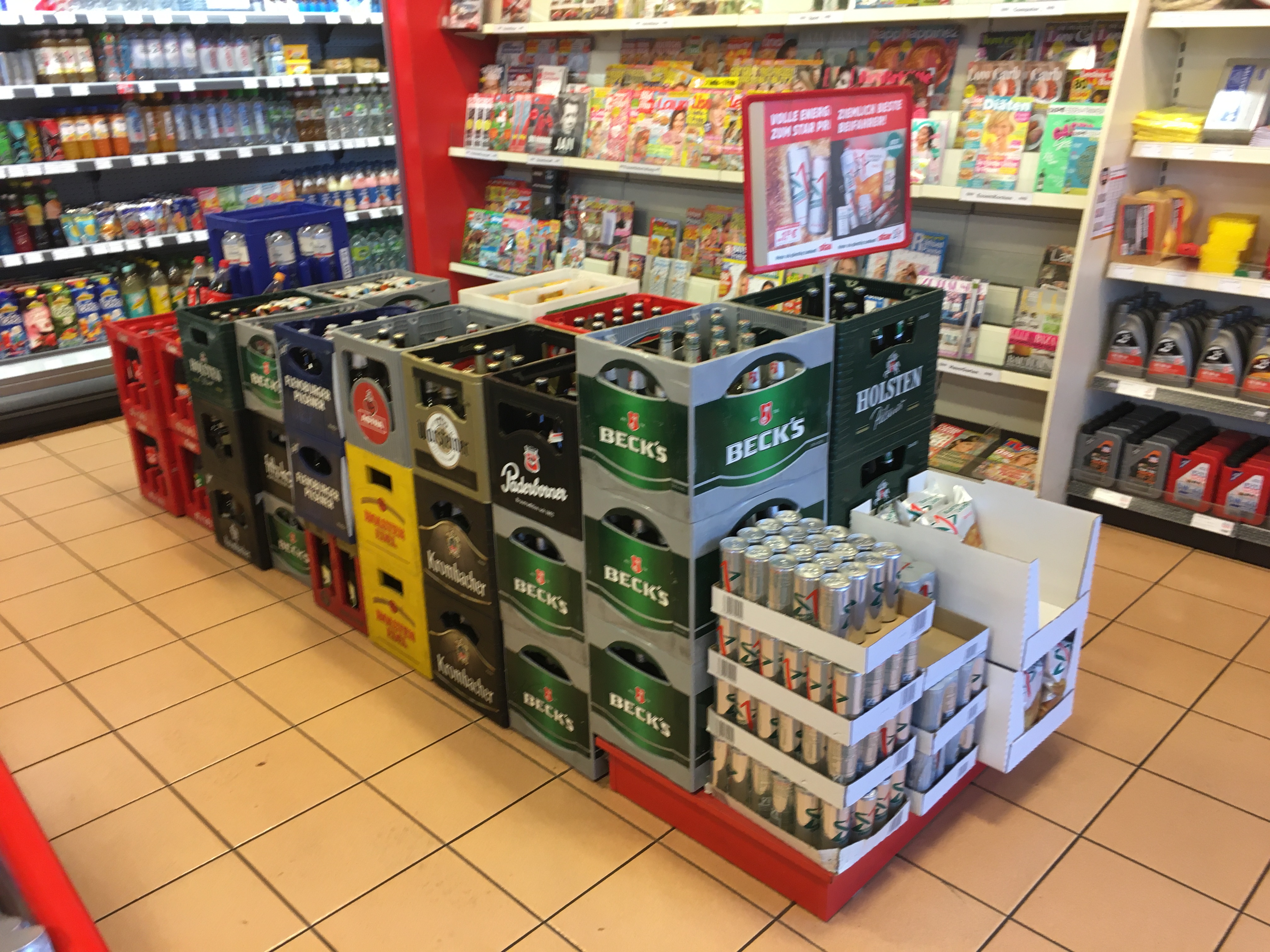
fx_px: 1064
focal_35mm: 29
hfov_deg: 61.7
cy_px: 476
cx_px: 635
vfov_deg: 48.2
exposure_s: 1/33
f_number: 2.2
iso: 80
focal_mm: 4.15
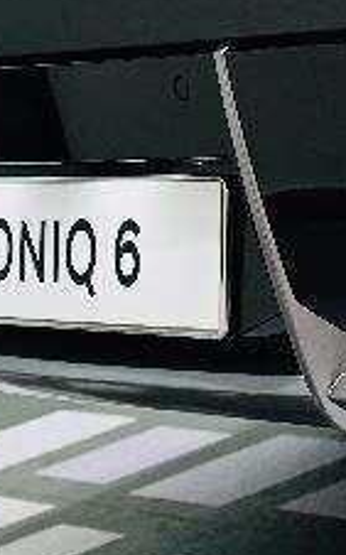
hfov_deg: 6.4
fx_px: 2931
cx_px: 866
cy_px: -242
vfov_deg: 10.5
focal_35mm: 194
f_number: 5.6
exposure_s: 1/40
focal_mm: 42
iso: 640
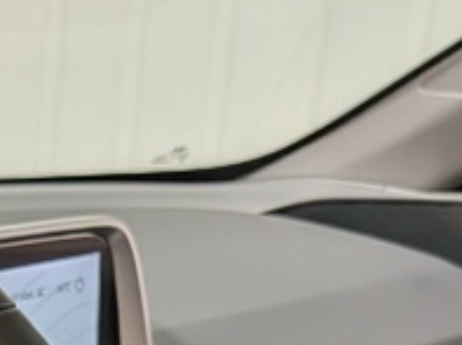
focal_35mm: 125
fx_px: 1665
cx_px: -286
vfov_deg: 10.5
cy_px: 756
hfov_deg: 14.4
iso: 38
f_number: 1.7
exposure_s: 1/33.3
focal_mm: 4.53
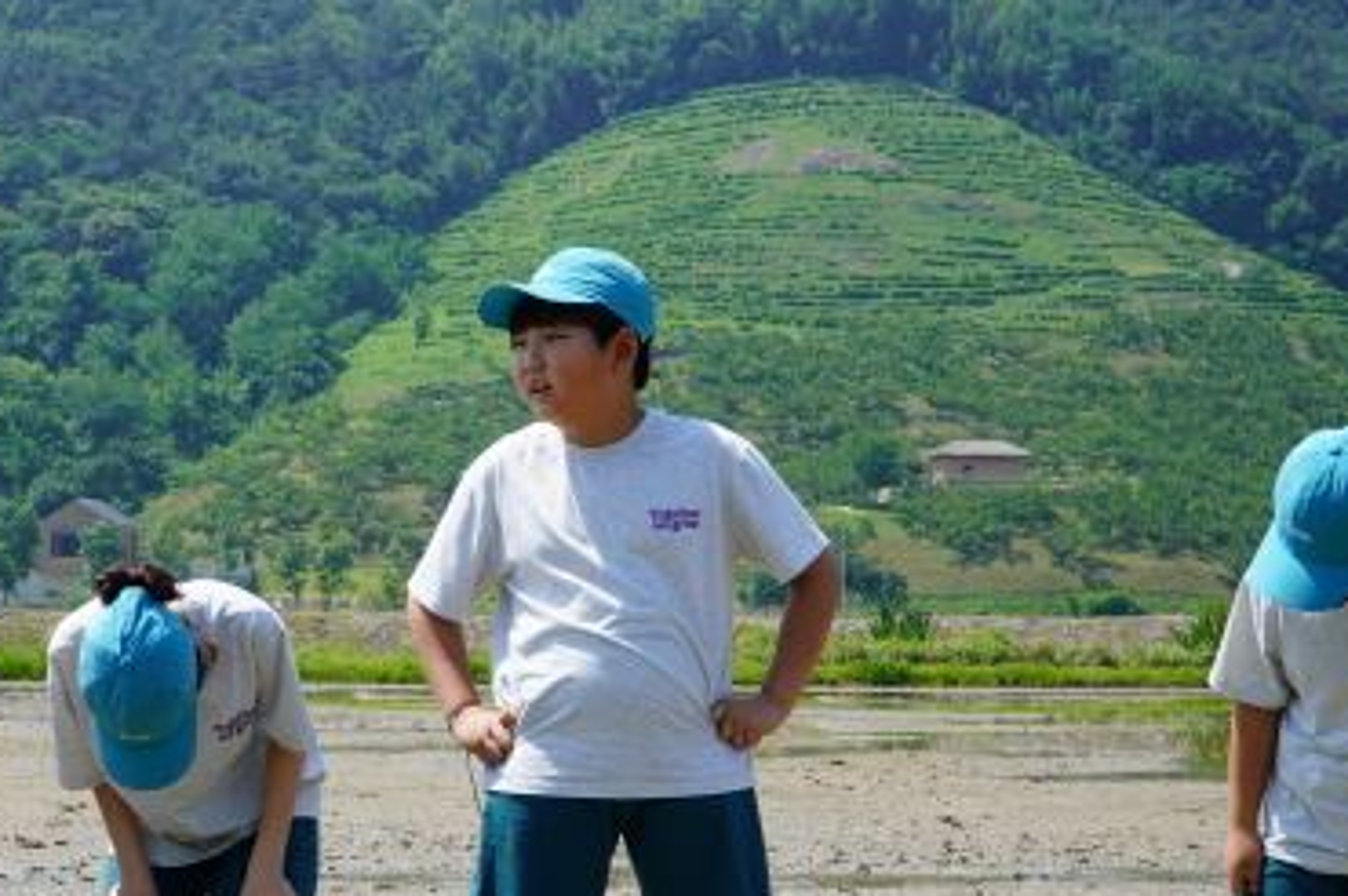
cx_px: 397
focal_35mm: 100
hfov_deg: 20.4
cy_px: 524
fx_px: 3734
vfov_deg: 13.7
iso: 100
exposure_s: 1/160
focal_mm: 41
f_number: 9
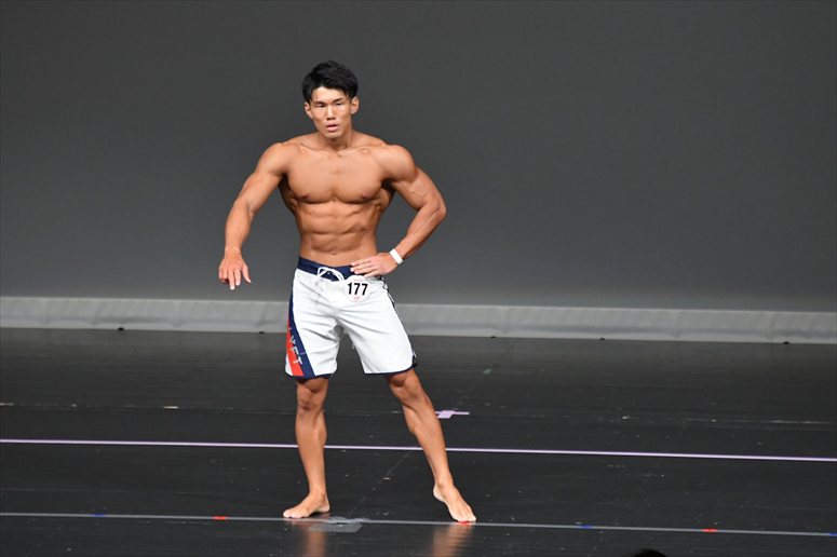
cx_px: 418
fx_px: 8017
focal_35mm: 345
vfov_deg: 4.0
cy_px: 278
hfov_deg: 6.0
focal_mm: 230
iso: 4000
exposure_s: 1/400
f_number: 5.6
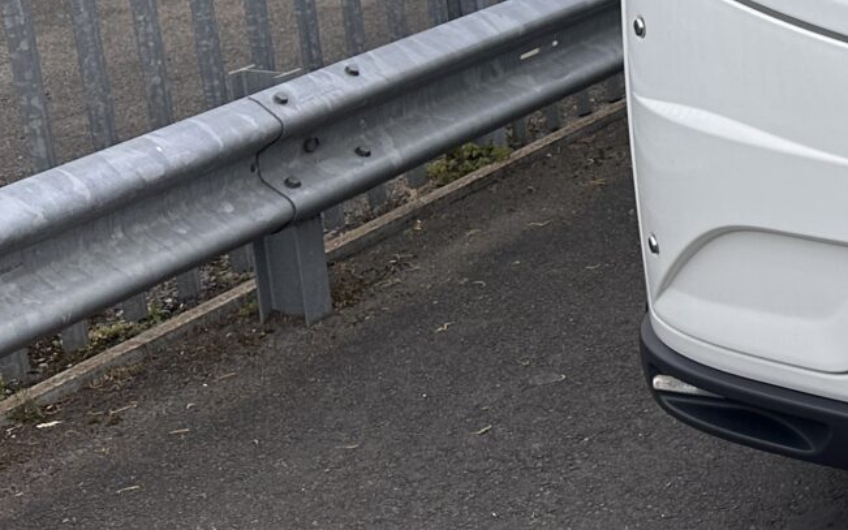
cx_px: 1282
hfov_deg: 21.5
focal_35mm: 80
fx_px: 1849
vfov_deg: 16.0
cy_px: -9
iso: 80
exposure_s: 1/1562
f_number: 1.78
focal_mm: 6.86
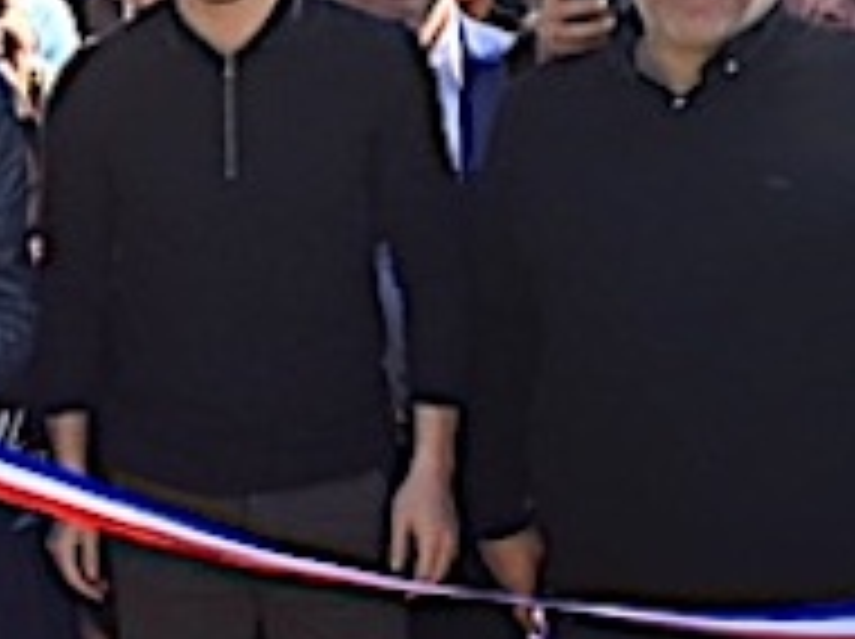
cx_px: -272
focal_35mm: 103
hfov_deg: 17.8
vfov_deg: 14.3
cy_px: 356
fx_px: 2541
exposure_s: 1/527
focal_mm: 4.15
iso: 32
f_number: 2.2
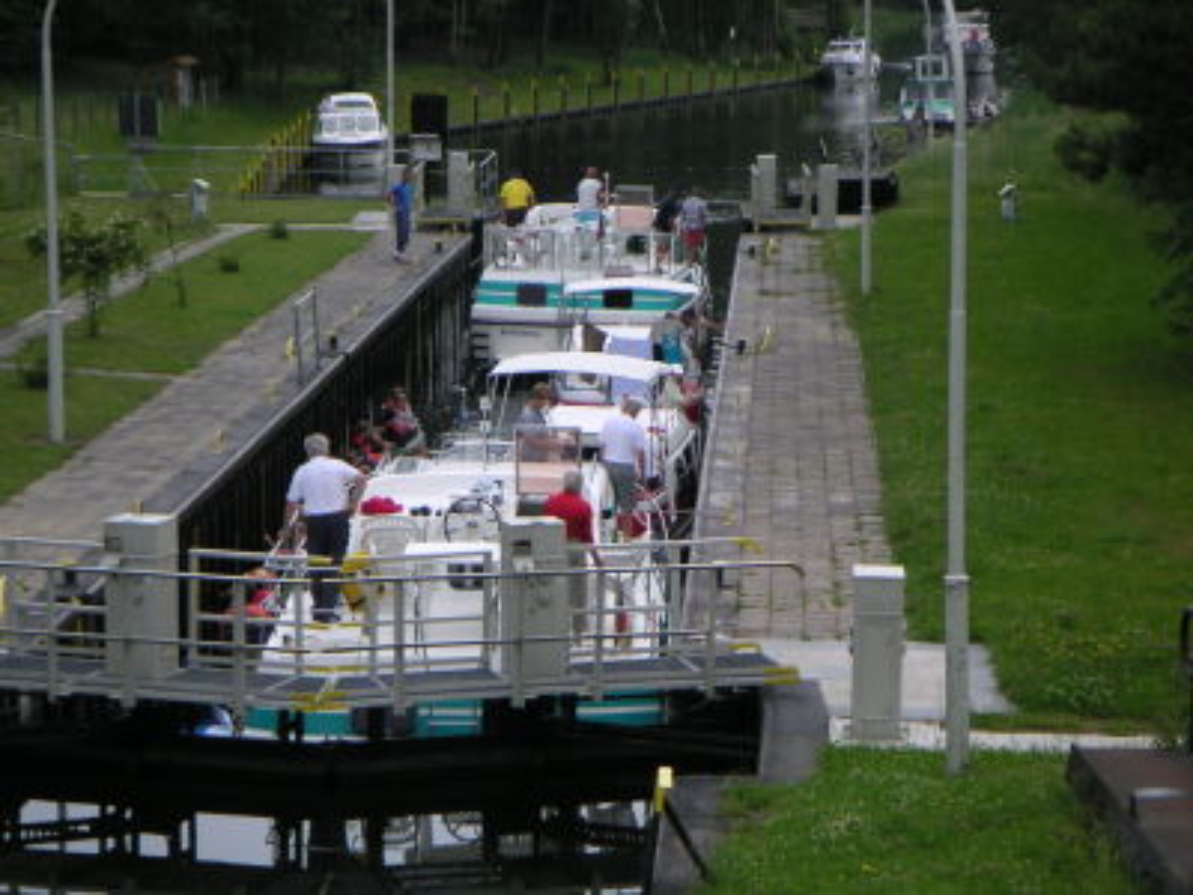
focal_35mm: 111
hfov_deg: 17.7
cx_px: 596
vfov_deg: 13.3
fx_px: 3825
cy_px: 448
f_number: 3.6
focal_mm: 17.1
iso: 50
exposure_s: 1/350
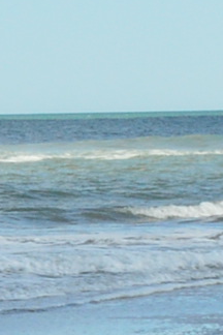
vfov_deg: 4.9
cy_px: 682
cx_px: -760
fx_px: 3874
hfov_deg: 3.1
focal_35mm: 417
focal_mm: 30
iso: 400
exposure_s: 1/320
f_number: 10
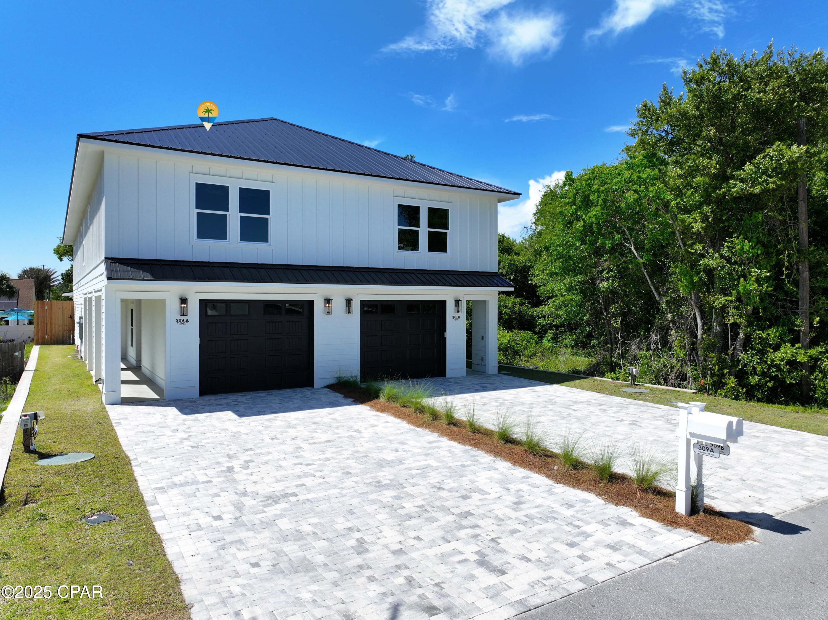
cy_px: 310
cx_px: 414
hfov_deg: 71.6
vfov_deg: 56.8
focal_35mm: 24
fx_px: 574
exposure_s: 1/2500
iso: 130
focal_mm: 12.29
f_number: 2.8
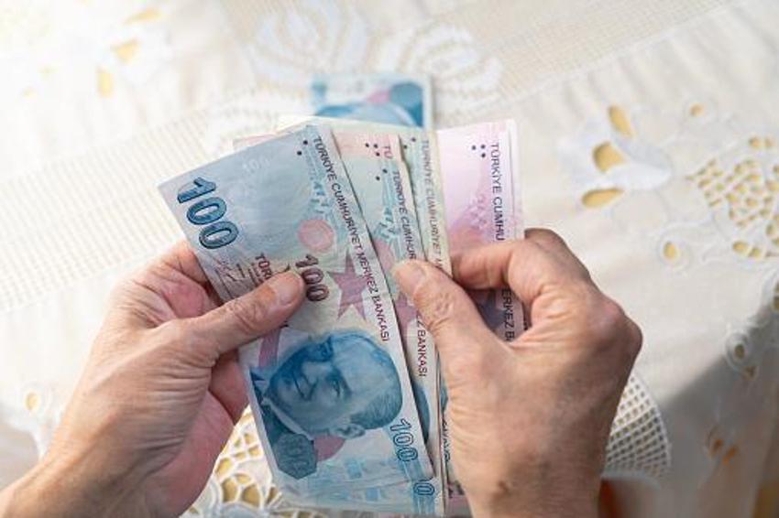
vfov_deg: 23.8
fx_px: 1233
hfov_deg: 35.1
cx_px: 390
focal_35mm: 57
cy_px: 259
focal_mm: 57
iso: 250
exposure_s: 1/125
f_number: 4.5
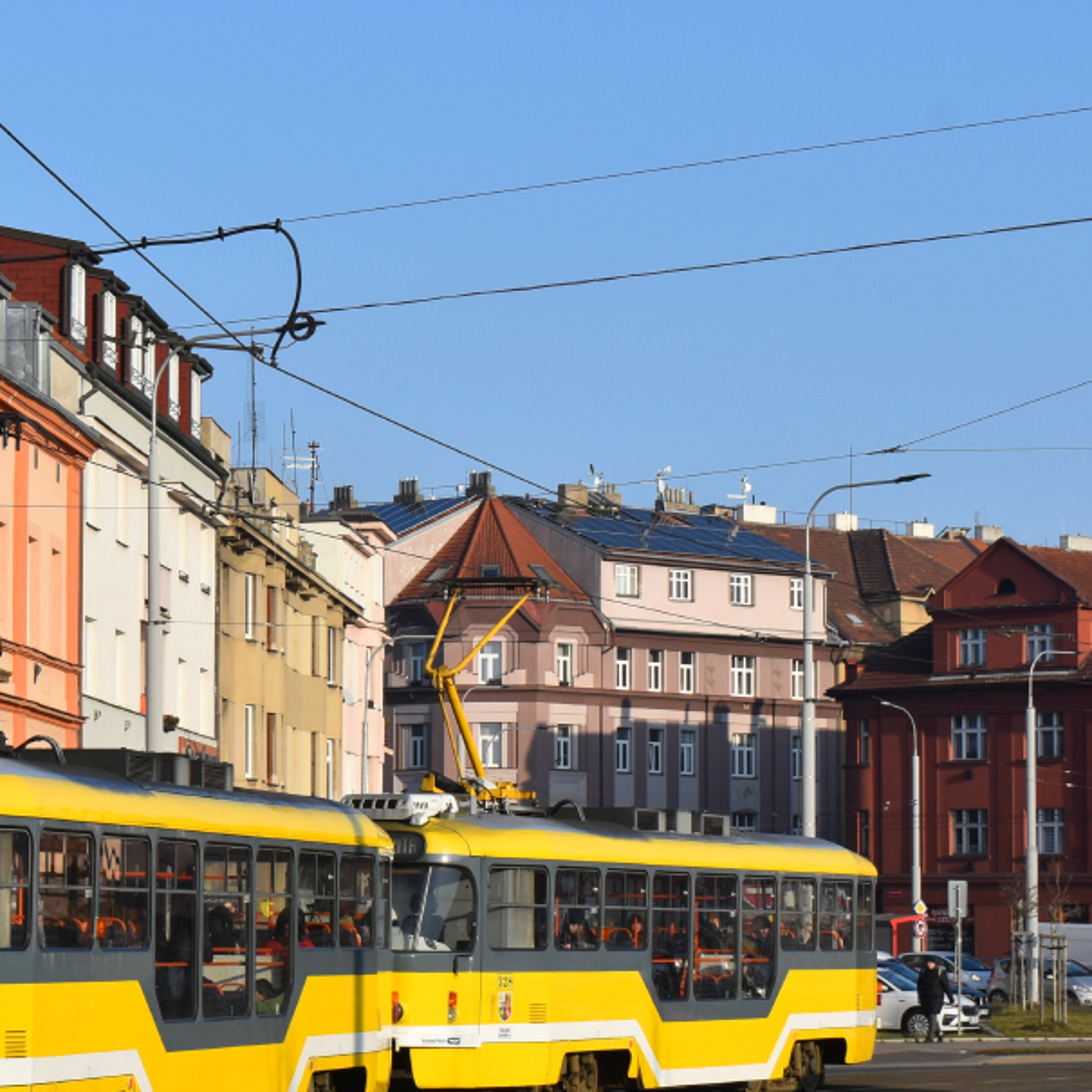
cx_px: 63
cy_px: 609
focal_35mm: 126
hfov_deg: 13.7
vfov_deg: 13.8
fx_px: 4497
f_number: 10
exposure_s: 1/400
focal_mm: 46
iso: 200
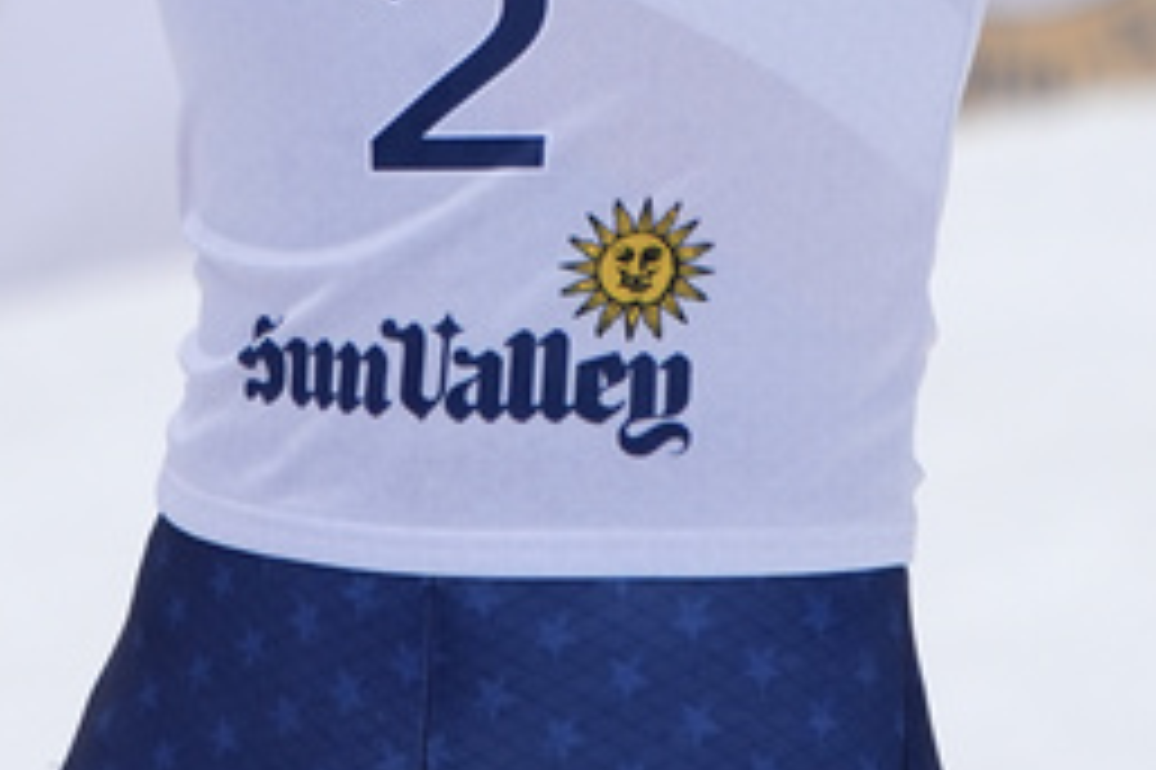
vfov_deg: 0.9
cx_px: 643
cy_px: -669
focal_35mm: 1596
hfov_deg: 1.3
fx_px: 51215
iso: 640
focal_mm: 400
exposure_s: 1/3200
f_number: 5.6
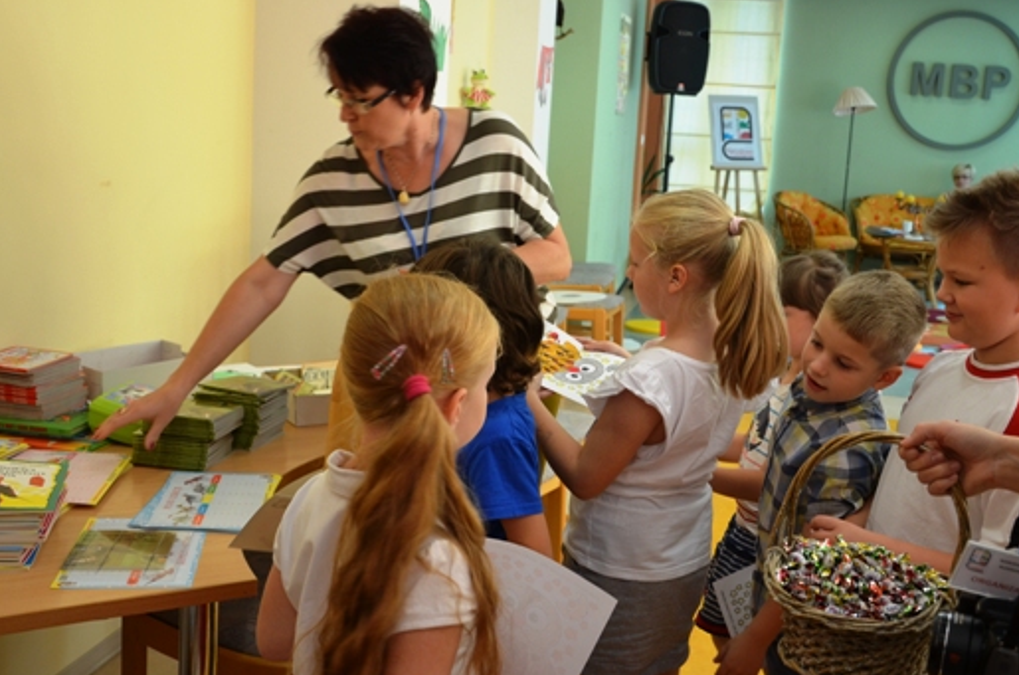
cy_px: 301
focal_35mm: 41
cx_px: 550
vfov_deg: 32.5
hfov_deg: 47.5
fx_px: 1158
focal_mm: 22
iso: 400
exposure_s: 1/80
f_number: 4.5
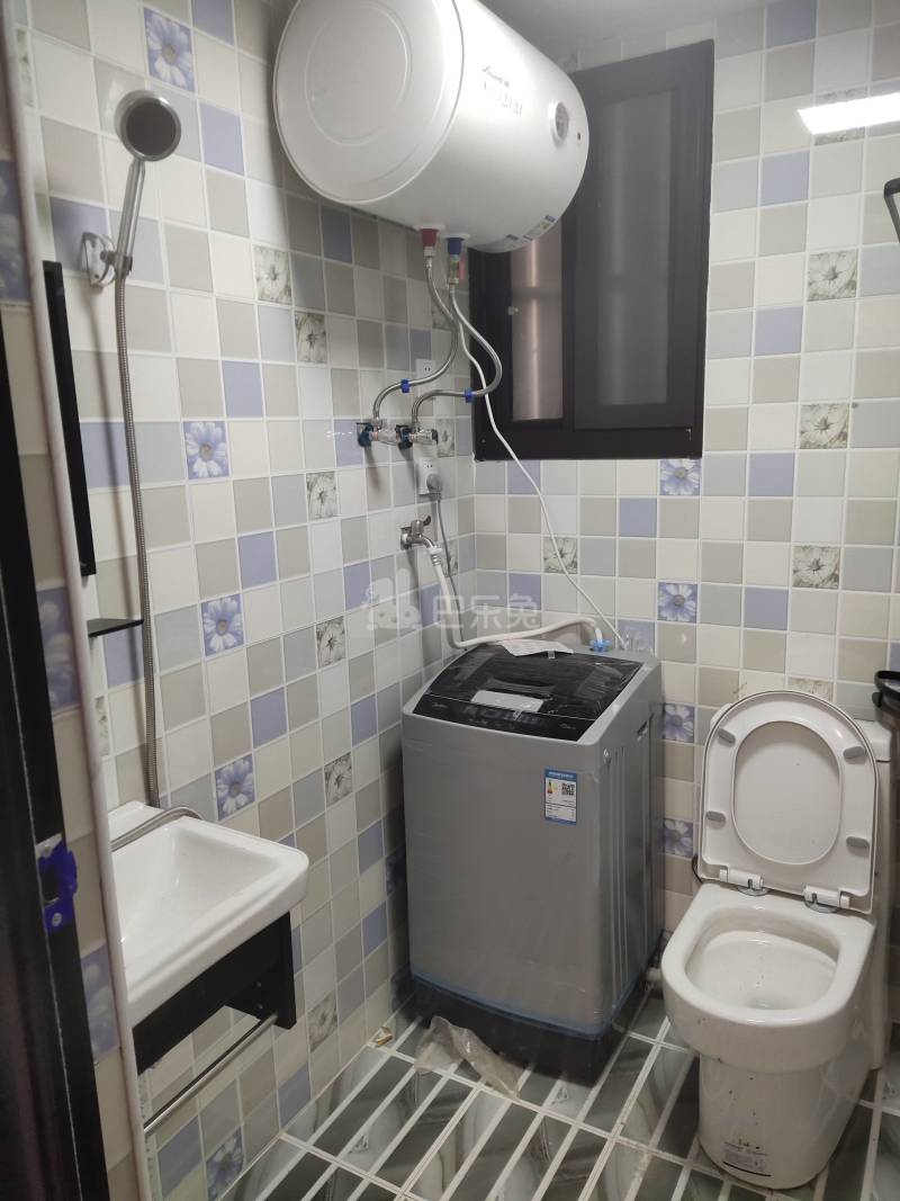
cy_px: 600
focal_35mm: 25
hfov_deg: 54.9
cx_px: 450
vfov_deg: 69.4
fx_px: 867
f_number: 1.8
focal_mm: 4.71
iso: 208
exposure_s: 1/100
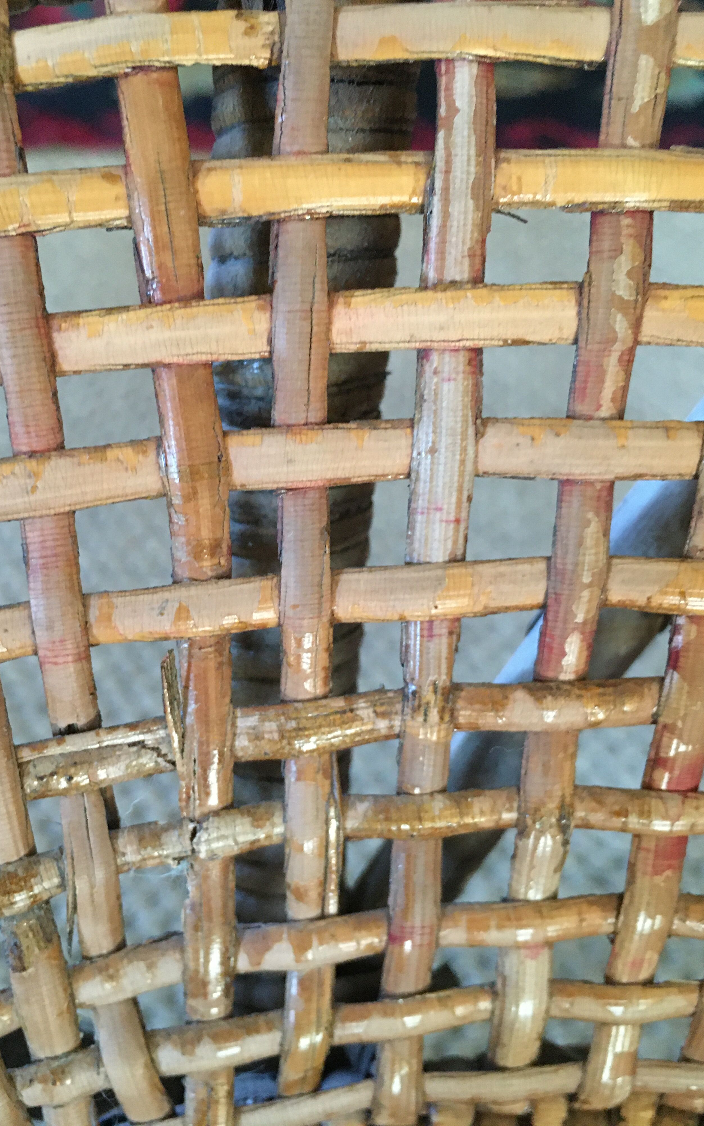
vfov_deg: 61.2
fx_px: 952
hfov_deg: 40.5
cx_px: 304
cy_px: 559
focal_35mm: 31
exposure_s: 1/25
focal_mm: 4.15
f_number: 2.2
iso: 200
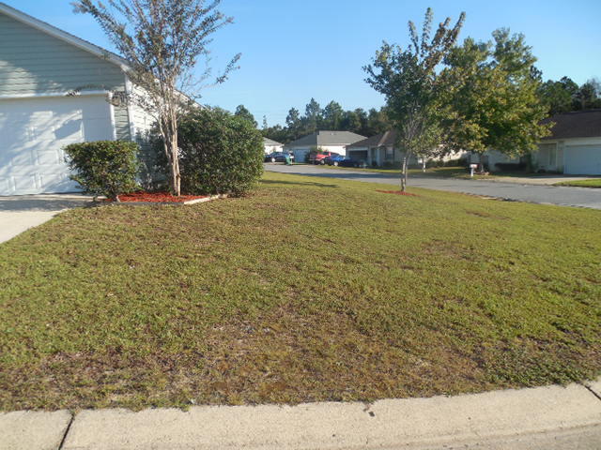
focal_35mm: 25
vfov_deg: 54.9
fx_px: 434
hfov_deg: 69.4
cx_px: 300
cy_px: 225
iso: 125
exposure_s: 1/800
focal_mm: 4.5
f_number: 3.3
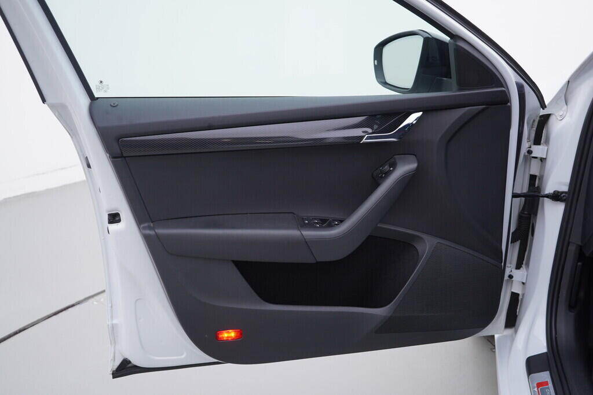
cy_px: 198
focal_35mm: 36
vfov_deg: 36.9
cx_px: 296
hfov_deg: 53.1
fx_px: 593
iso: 125
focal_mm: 24
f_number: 3.5
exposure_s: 1/60
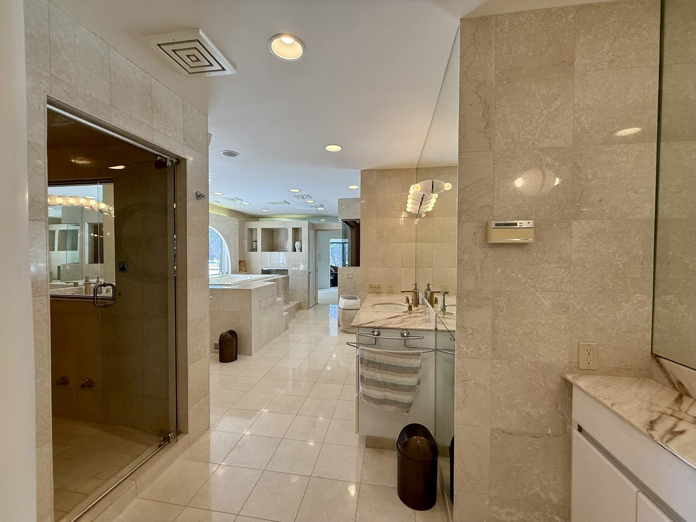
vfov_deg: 85.7
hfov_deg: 102.1
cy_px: 261
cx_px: 348
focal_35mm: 14
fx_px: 281
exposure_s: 1/191
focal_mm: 2.22
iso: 64
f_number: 2.2
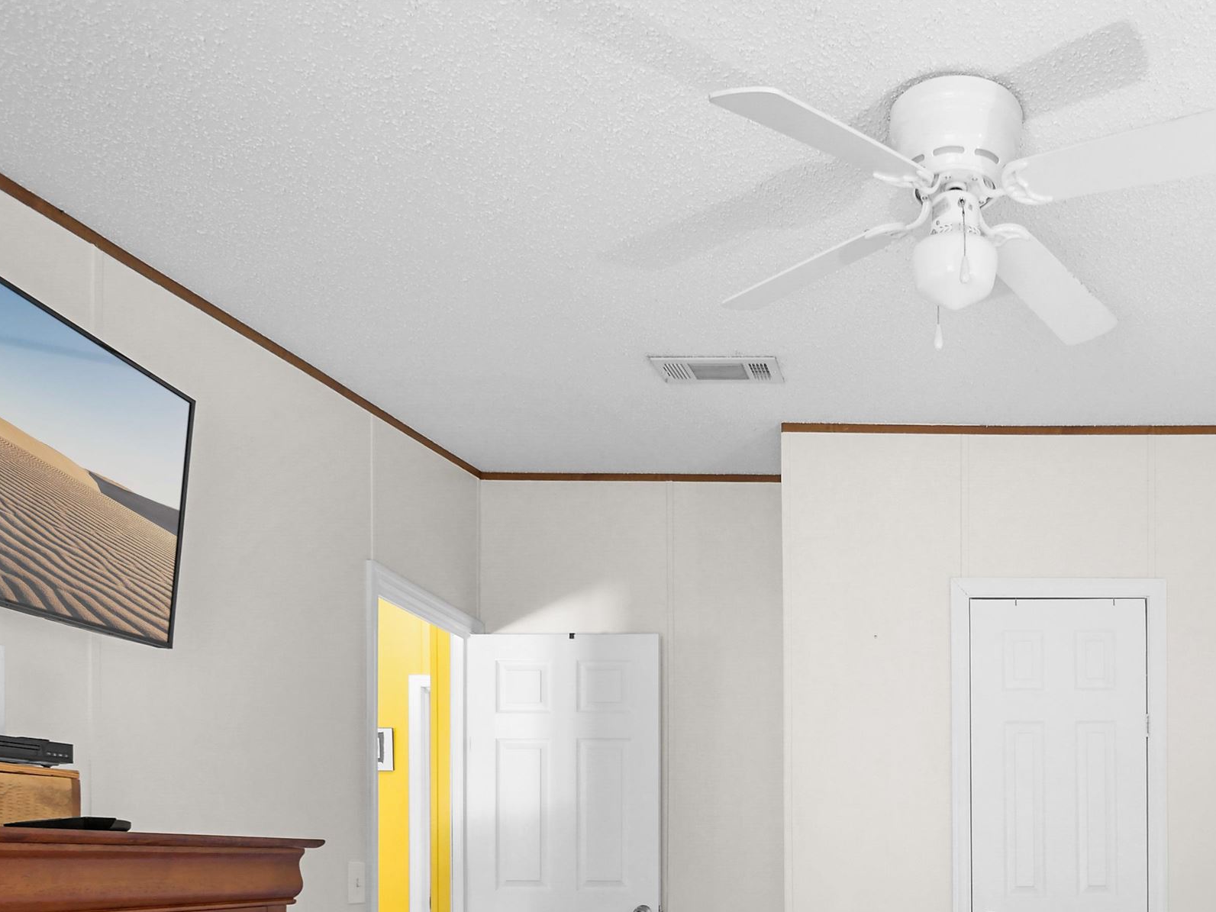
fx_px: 949
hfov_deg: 61.7
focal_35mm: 27
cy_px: 877
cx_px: 909
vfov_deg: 44.9
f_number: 4
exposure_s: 1/6
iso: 400
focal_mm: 7
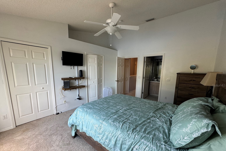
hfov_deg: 100.4
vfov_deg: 76.9
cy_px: 85
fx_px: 94
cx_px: 110
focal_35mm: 15
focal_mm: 2.22
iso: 125
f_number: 2.2
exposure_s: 1/99
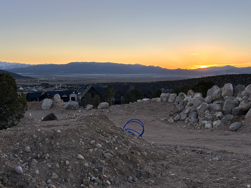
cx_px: 126
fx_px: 261
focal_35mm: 36
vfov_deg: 39.7
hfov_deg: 51.4
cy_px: 94
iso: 50
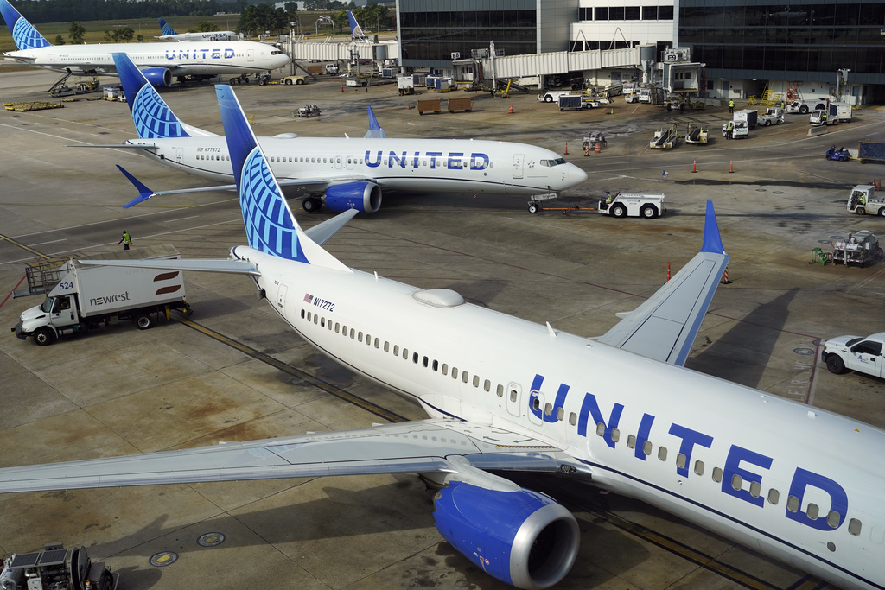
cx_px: 442
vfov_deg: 33.4
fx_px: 983
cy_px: 295
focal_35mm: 40
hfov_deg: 48.5
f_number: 4
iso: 250
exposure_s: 1/1000
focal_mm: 40
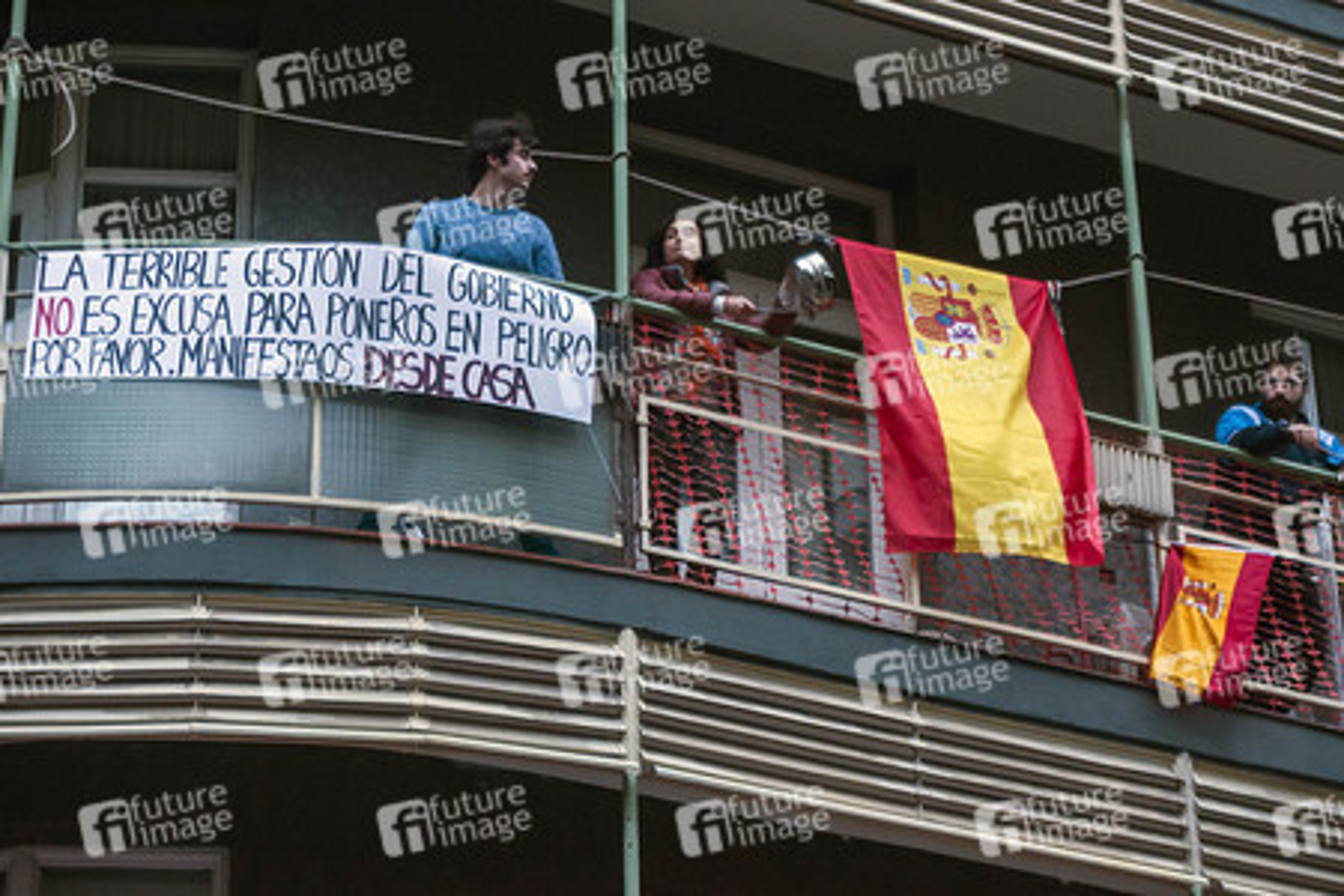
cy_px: 448
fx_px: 3920
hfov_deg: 19.5
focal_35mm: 105
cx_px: 672
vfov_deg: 13.0
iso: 800
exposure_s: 1/200
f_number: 2.8
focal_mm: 70
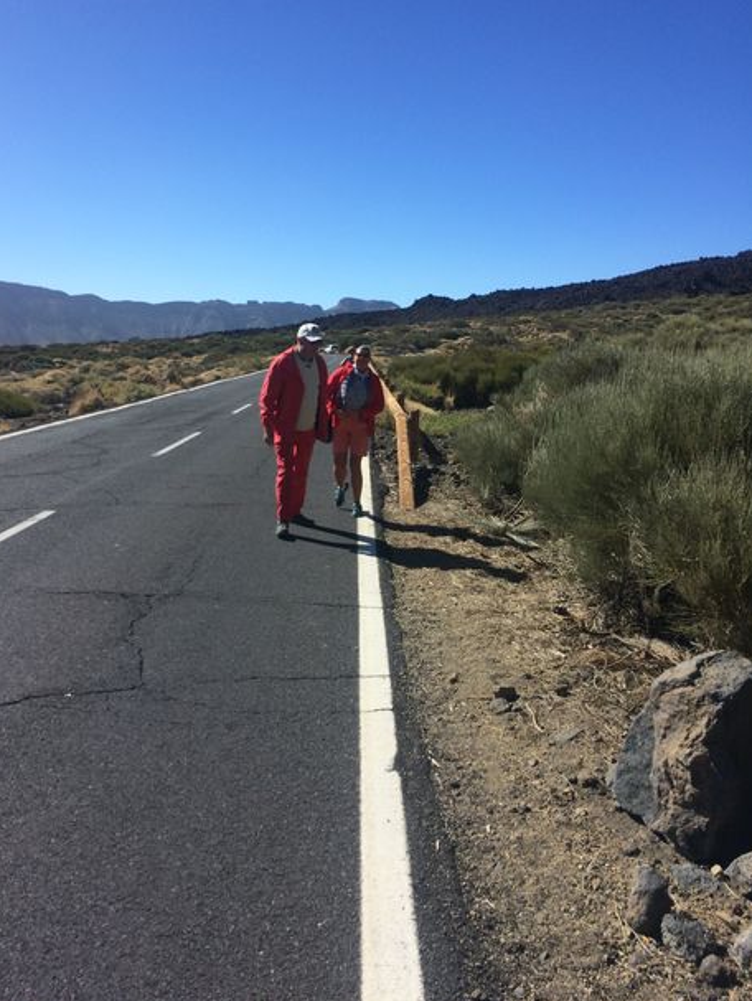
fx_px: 897
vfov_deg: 58.3
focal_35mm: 31
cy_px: 469
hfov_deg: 45.5
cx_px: 359
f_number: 2.2
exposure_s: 1/2415
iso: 32
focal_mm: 4.15
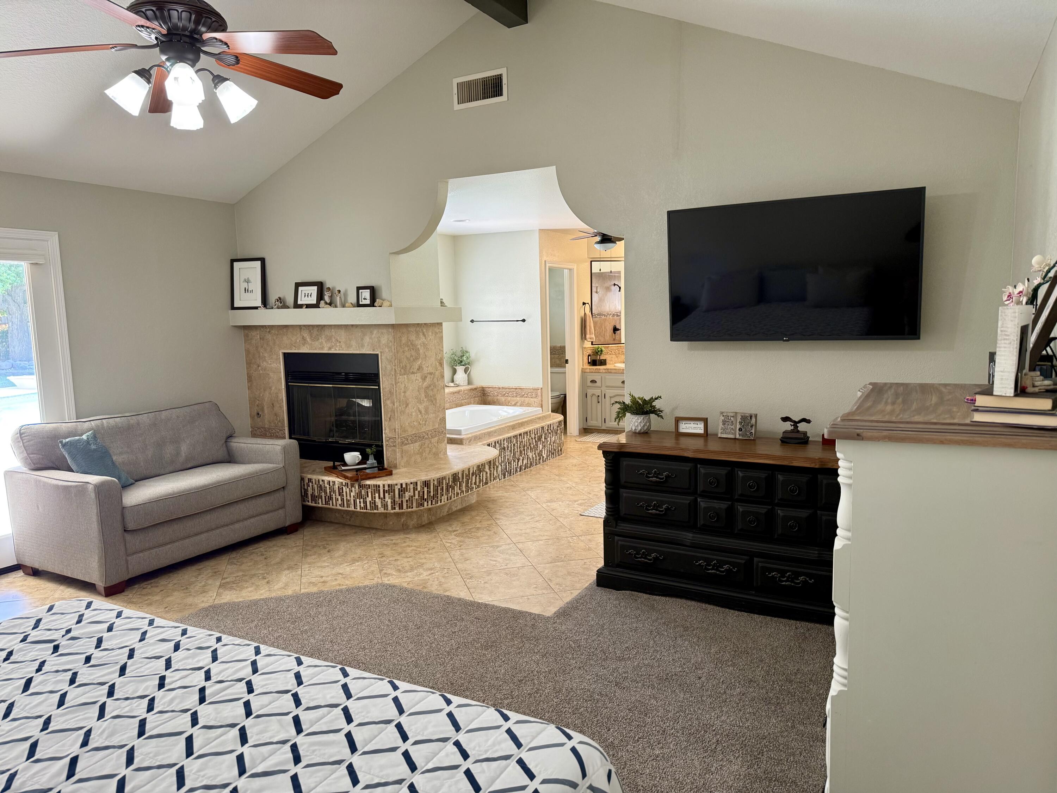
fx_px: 733
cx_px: 528
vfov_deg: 56.8
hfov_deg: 71.6
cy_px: 396
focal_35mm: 24
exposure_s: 1/60
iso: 160
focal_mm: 6.76
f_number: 1.78
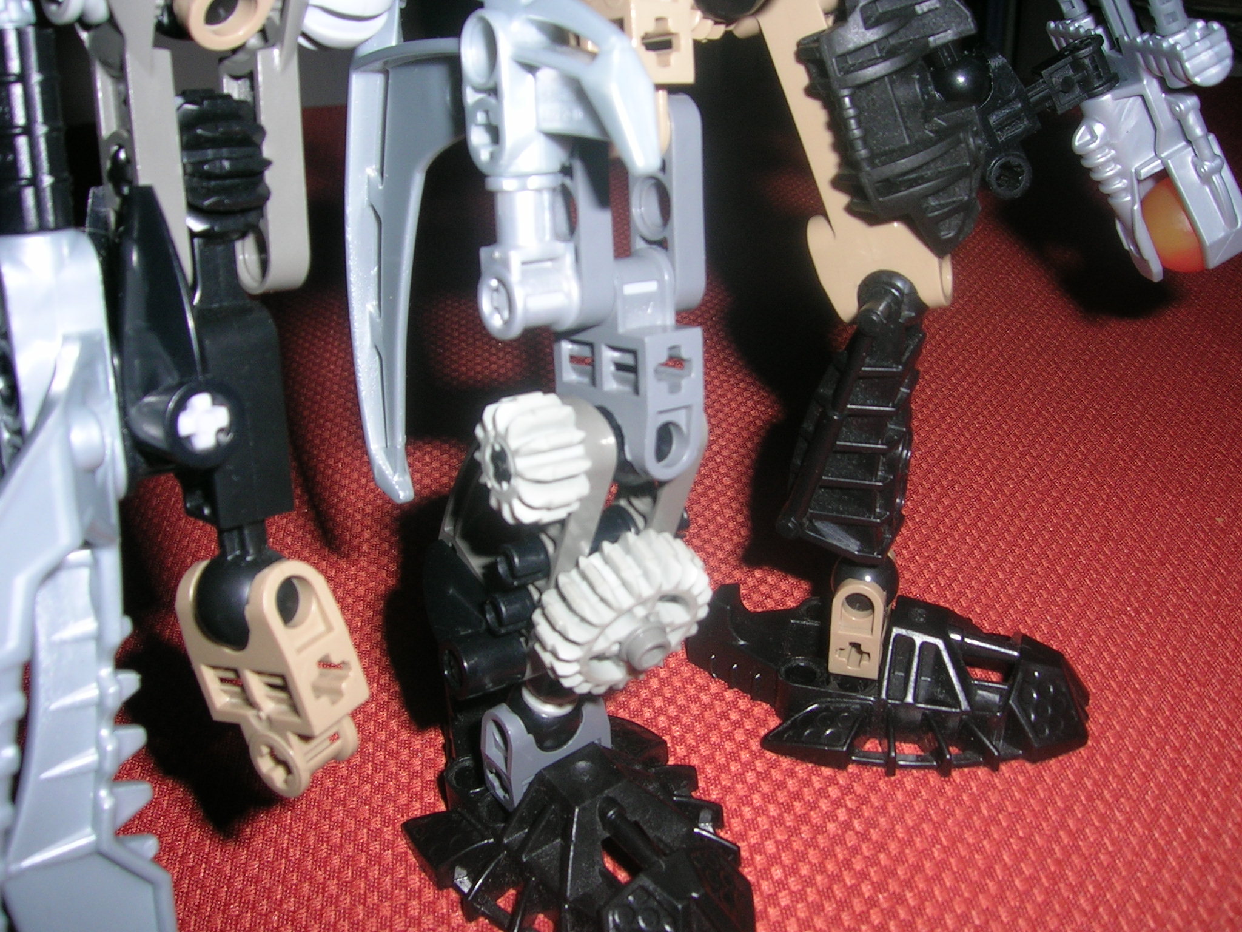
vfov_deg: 40.7
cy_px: 466
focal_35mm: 35
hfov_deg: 52.6
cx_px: 621
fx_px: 1256
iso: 50
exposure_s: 1/60.1
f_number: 4.8
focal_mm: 5.4
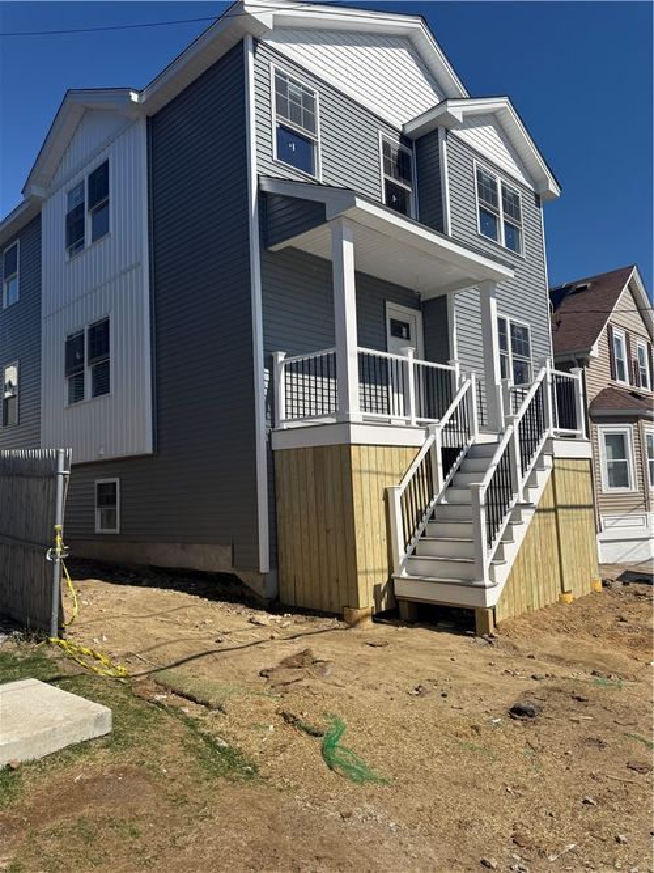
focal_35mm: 24
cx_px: 327
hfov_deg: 56.8
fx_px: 605
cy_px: 436
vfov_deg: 71.6
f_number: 1.78
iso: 80
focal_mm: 6.76
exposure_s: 1/6711
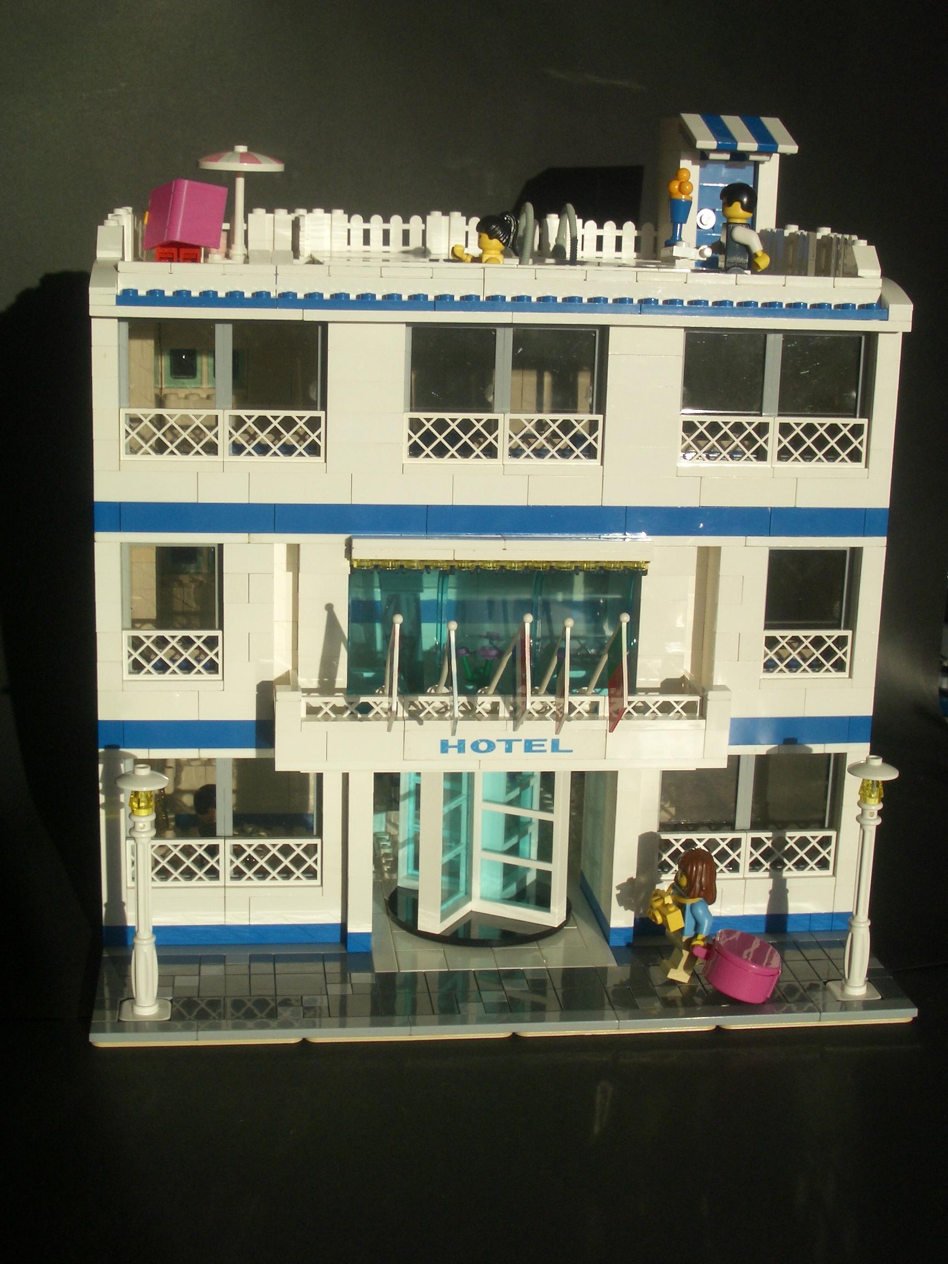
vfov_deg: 38.9
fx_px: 1789
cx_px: 474
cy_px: 632
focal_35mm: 49
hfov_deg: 29.7
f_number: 5
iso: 50
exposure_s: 1/640
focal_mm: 8.2
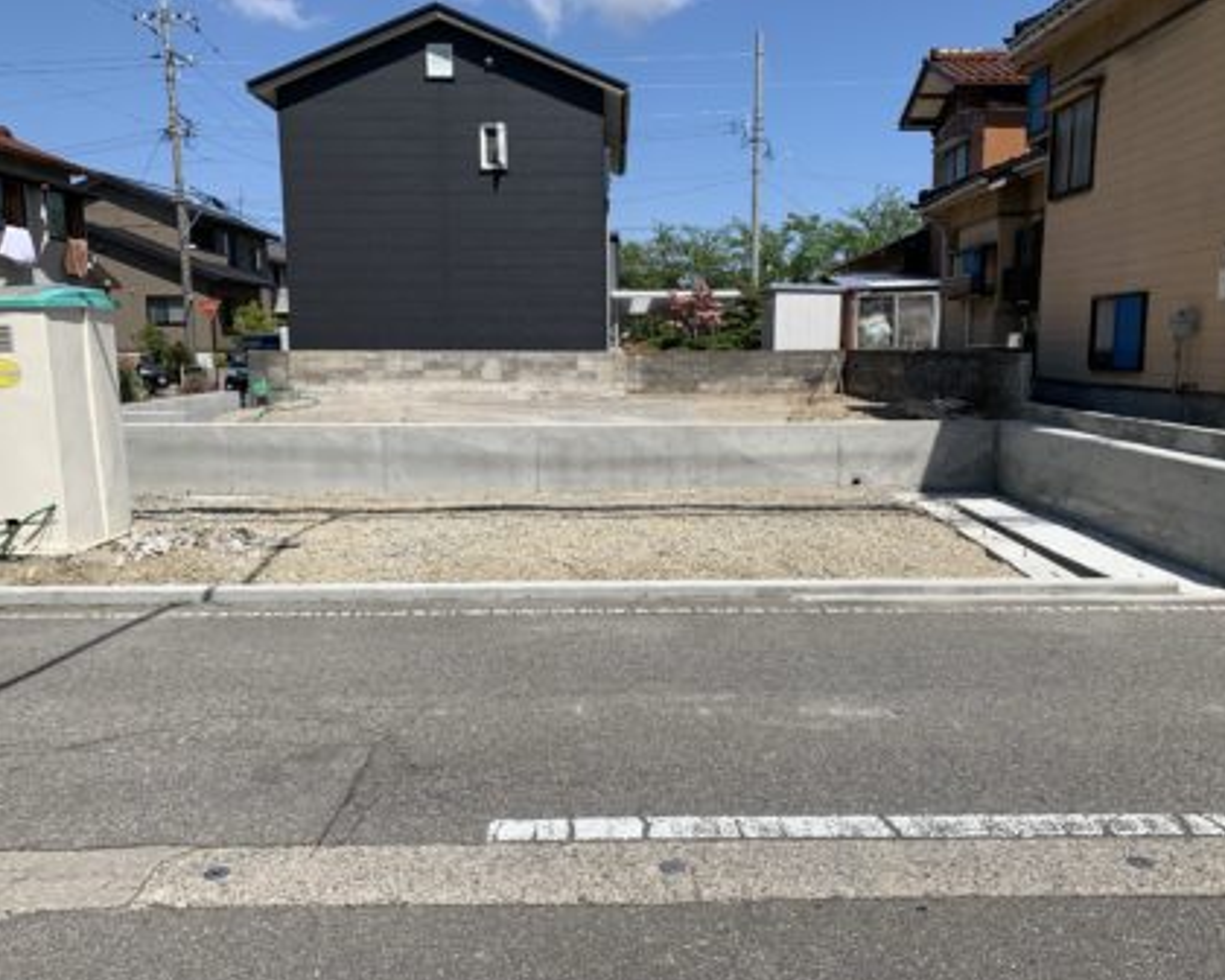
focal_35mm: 29
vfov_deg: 49.9
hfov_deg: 60.4
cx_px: 648
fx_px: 1051
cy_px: 522
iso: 25
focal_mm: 4.25
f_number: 1.8
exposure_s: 1/3086
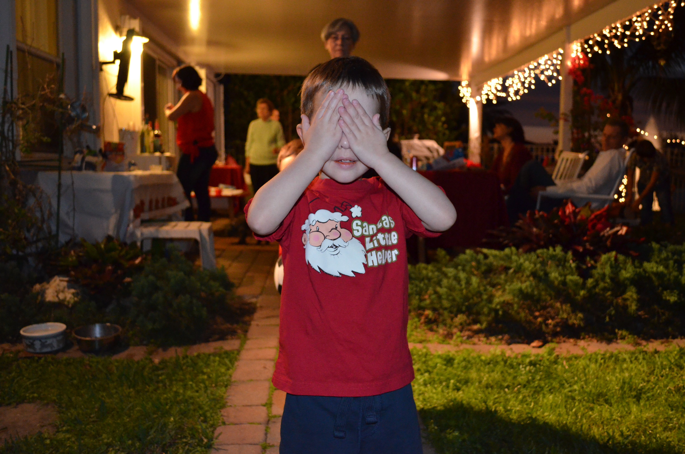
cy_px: 227
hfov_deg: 53.2
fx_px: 684
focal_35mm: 36
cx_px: 342
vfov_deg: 36.7
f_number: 4
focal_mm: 24
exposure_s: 1/60
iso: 3200
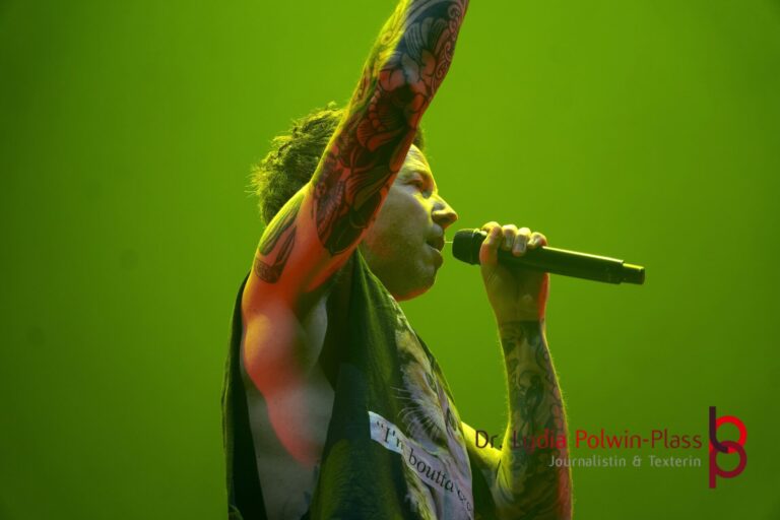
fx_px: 2730
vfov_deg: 10.9
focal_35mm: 126
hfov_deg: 16.3
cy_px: 260
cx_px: 390
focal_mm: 84
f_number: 5
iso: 400
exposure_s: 1/160
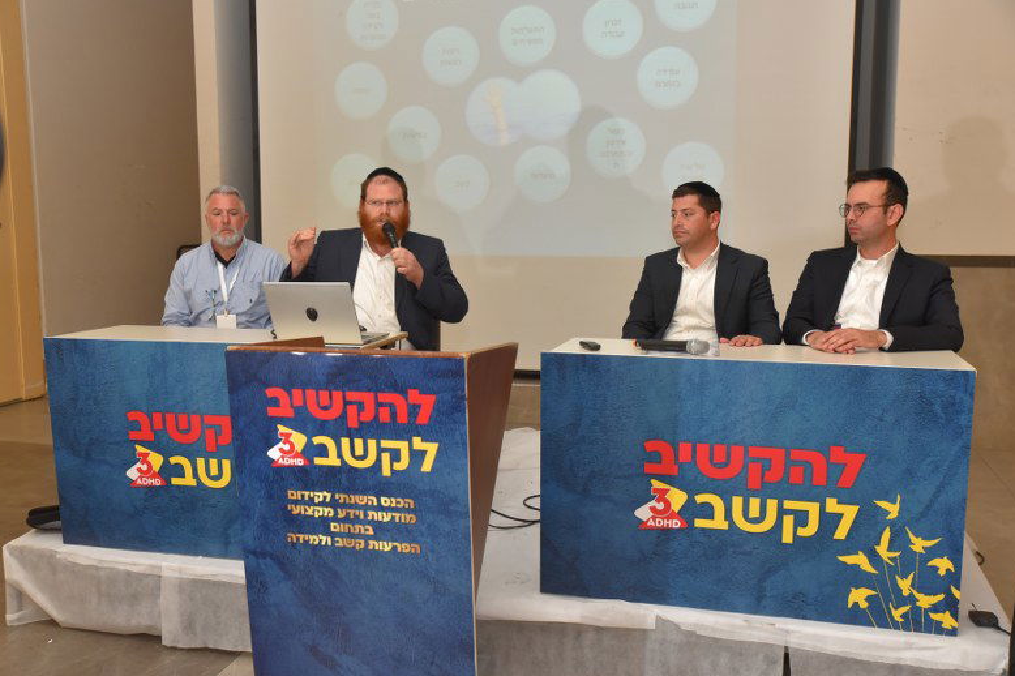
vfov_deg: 36.8
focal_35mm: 36
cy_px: 345
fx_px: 1015
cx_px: 501
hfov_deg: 53.2
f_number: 5
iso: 1600
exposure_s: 1/160
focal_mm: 35
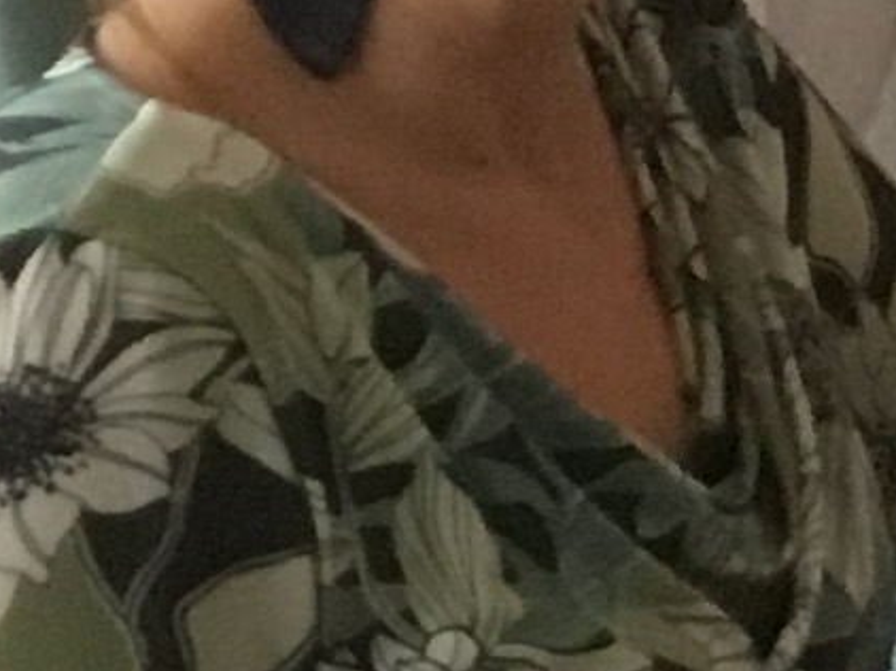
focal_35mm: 240
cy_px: 113
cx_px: 2357
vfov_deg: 6.2
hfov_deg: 7.5
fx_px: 6209
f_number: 2.4
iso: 250
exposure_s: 1/33
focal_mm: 3.3
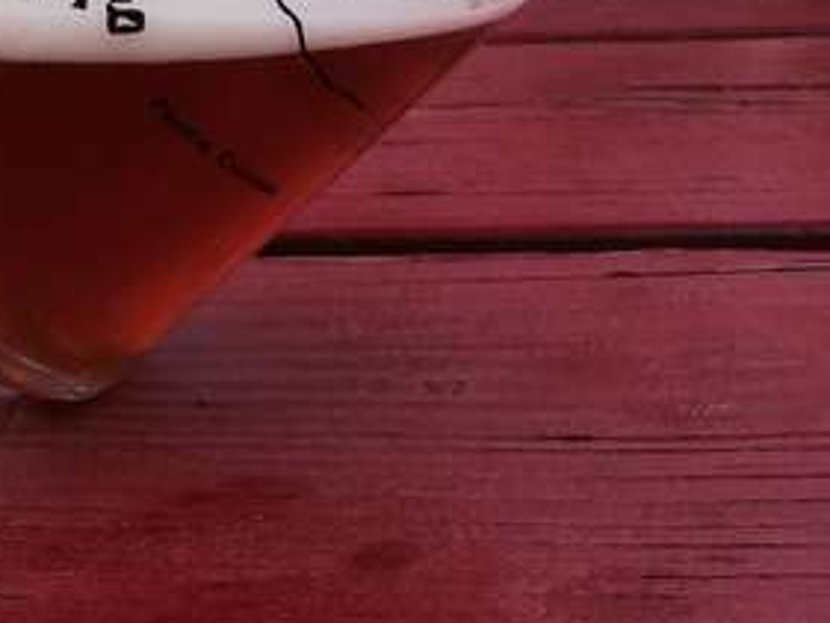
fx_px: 2255
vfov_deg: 15.6
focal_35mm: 94
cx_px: 263
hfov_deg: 20.8
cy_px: 62
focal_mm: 4.12
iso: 64
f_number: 2.4
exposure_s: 1/120
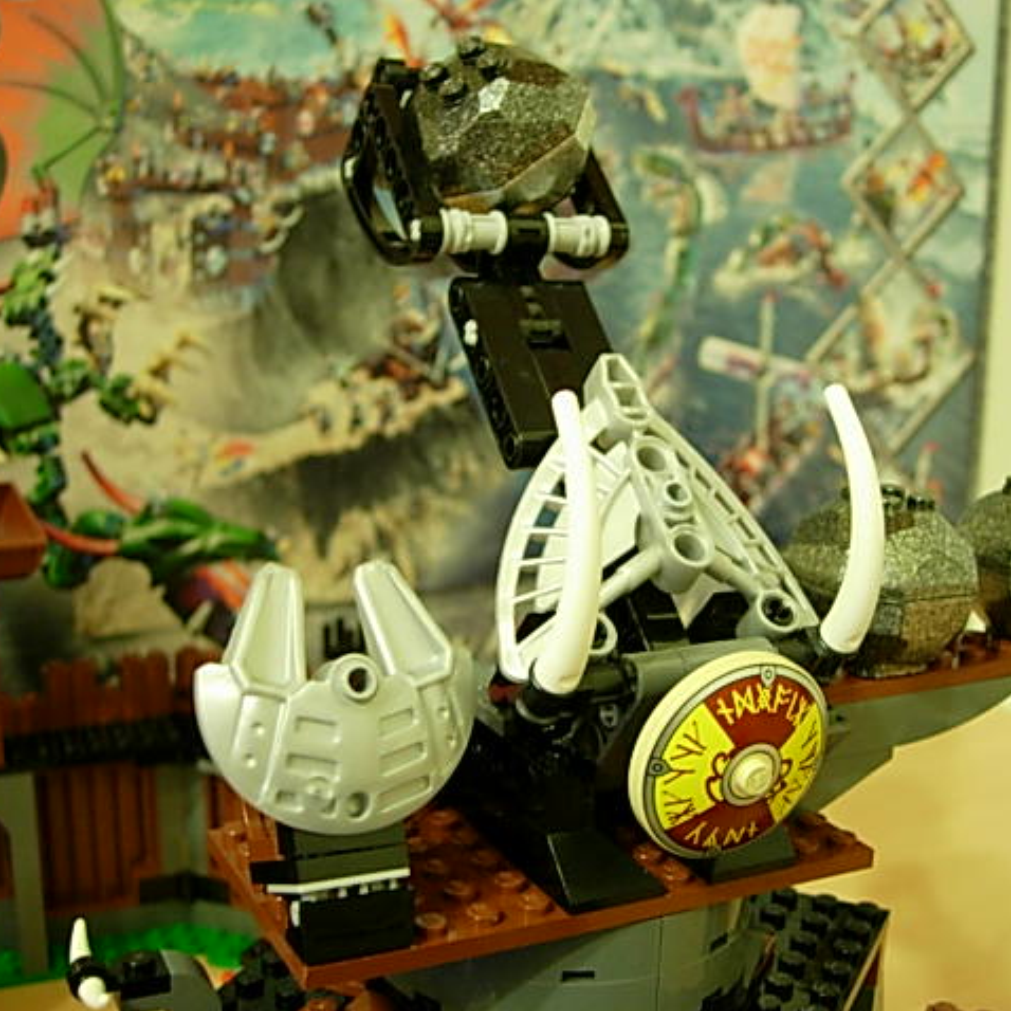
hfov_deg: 37.4
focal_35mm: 45
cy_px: 506
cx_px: 613
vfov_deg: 37.6
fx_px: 1487
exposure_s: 1/4
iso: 188
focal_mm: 7.8
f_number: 2.8
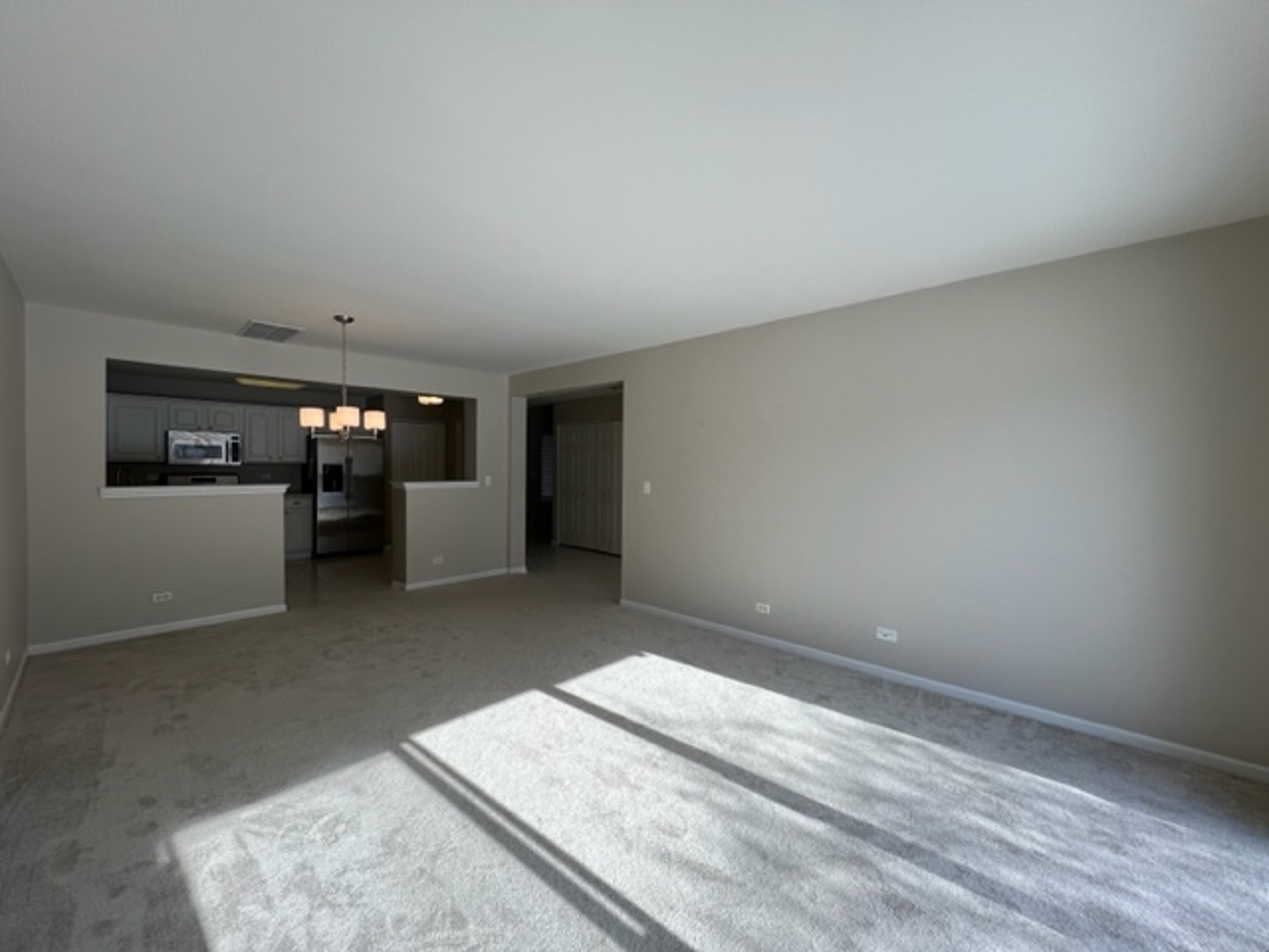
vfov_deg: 89.9
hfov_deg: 106.2
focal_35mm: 13
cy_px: 476
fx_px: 477
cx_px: 634
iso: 32
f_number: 1.8
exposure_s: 1/280
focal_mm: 1.57
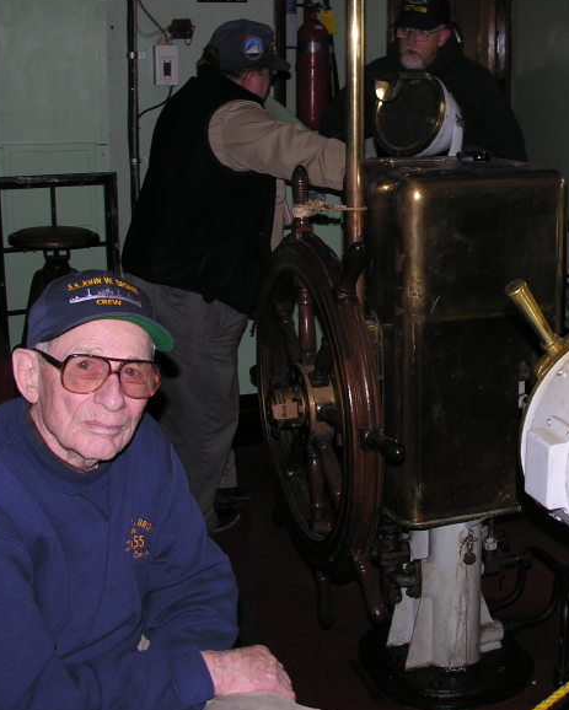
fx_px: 1094
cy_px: 338
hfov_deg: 28.7
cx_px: 426
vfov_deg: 36.0
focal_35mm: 52
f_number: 2.8
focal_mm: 8.9
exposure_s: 1/60.1
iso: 50
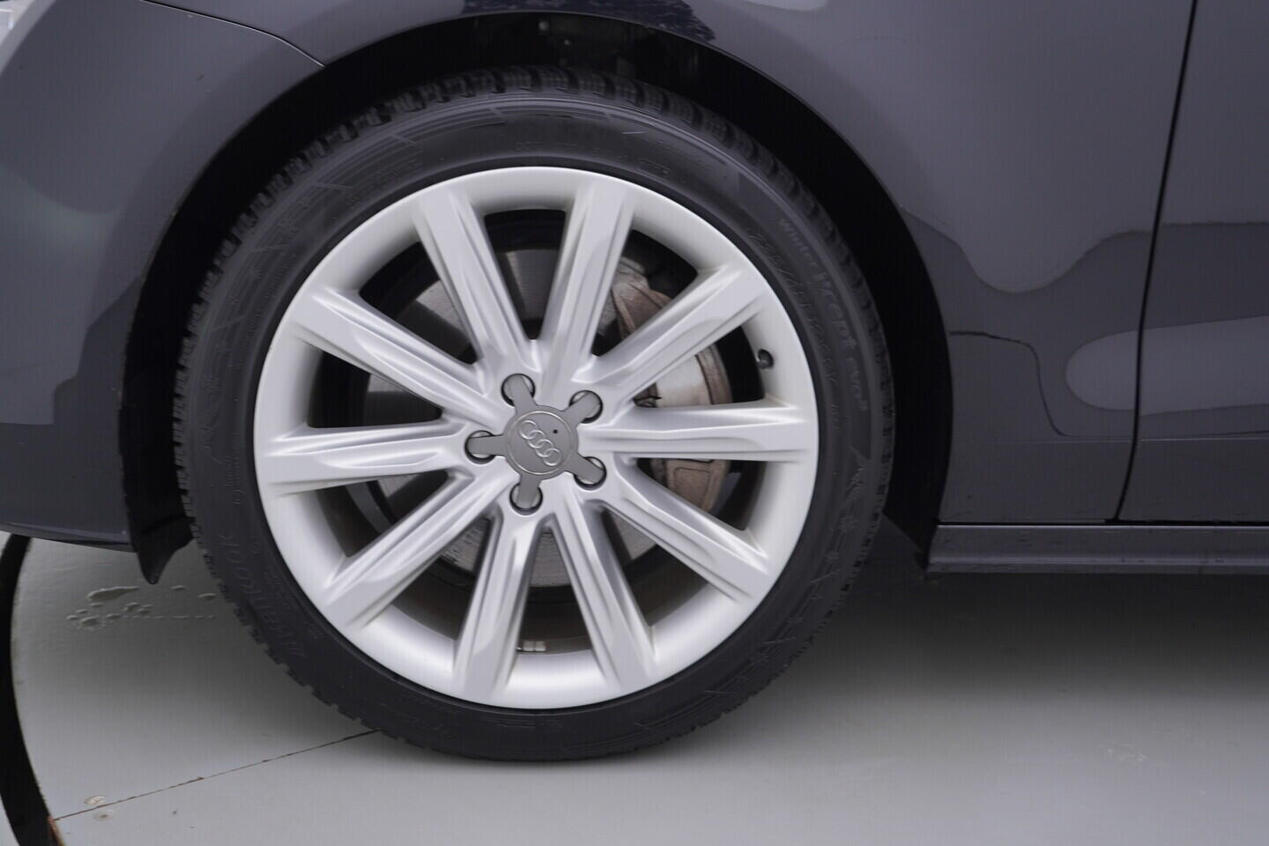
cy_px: 423
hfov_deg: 53.1
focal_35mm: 36
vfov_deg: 36.9
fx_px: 1269
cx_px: 634
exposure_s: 1/60
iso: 125
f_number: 3.5
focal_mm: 24
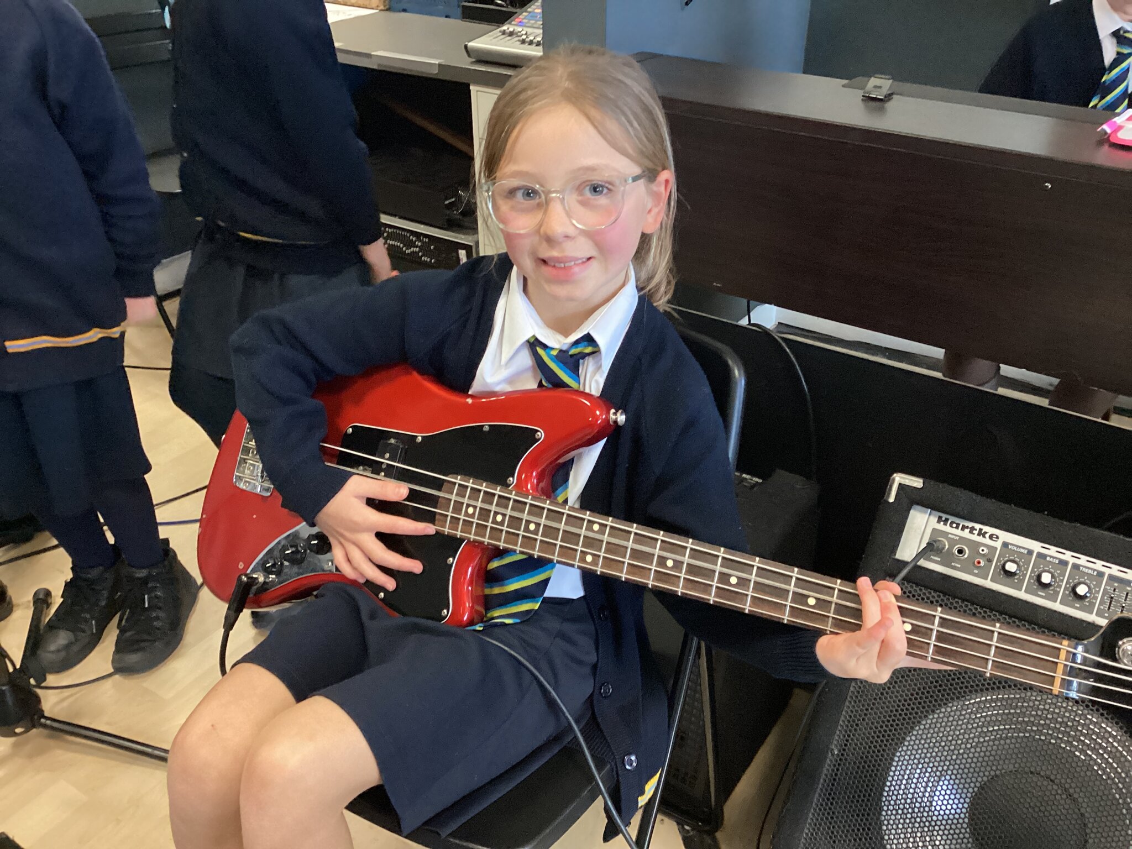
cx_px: 566
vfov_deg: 45.4
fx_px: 1014
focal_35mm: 31
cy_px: 424
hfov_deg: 58.4
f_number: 2.4
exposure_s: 1/50
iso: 320
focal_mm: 3.3
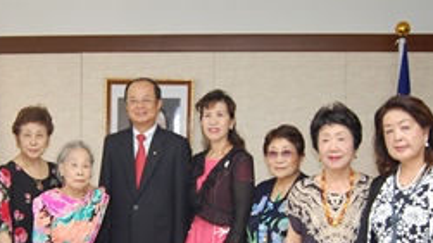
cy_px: 185
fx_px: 712
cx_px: 129
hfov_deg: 33.4
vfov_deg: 19.2
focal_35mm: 62
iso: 400
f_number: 3.8
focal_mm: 22
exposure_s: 1/60
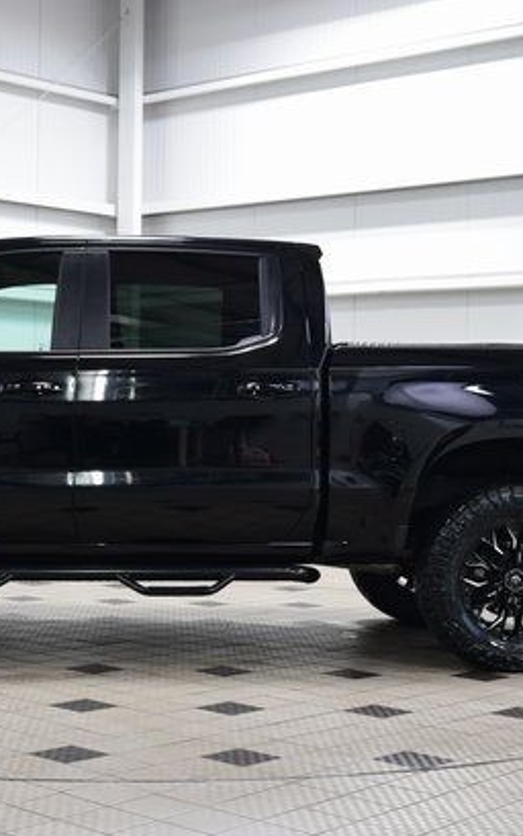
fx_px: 1526
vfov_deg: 30.6
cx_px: 137
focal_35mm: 67
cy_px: 432
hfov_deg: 19.3
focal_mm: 28
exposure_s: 1/15
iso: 640
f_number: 6.3
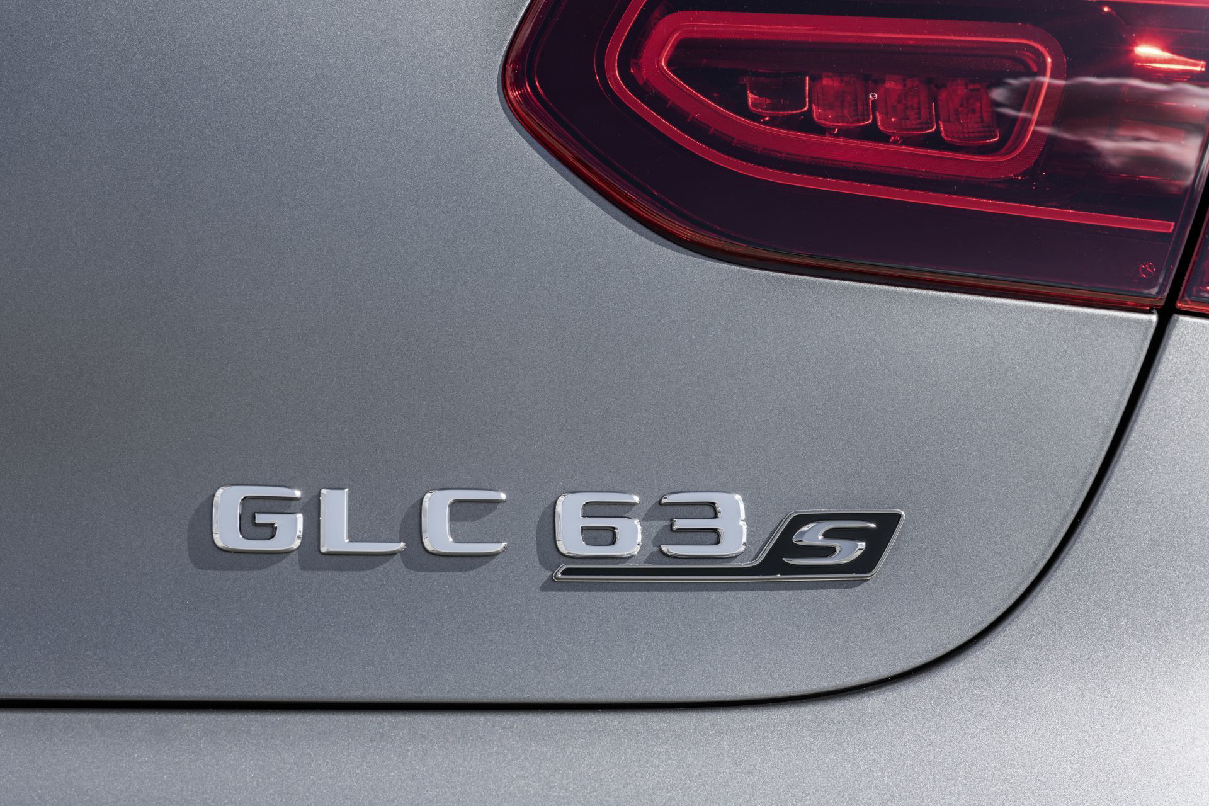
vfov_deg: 6.9
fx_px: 6716
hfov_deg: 10.3
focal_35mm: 200
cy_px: 403
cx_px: 604
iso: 100
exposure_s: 1/100
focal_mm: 200
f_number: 11
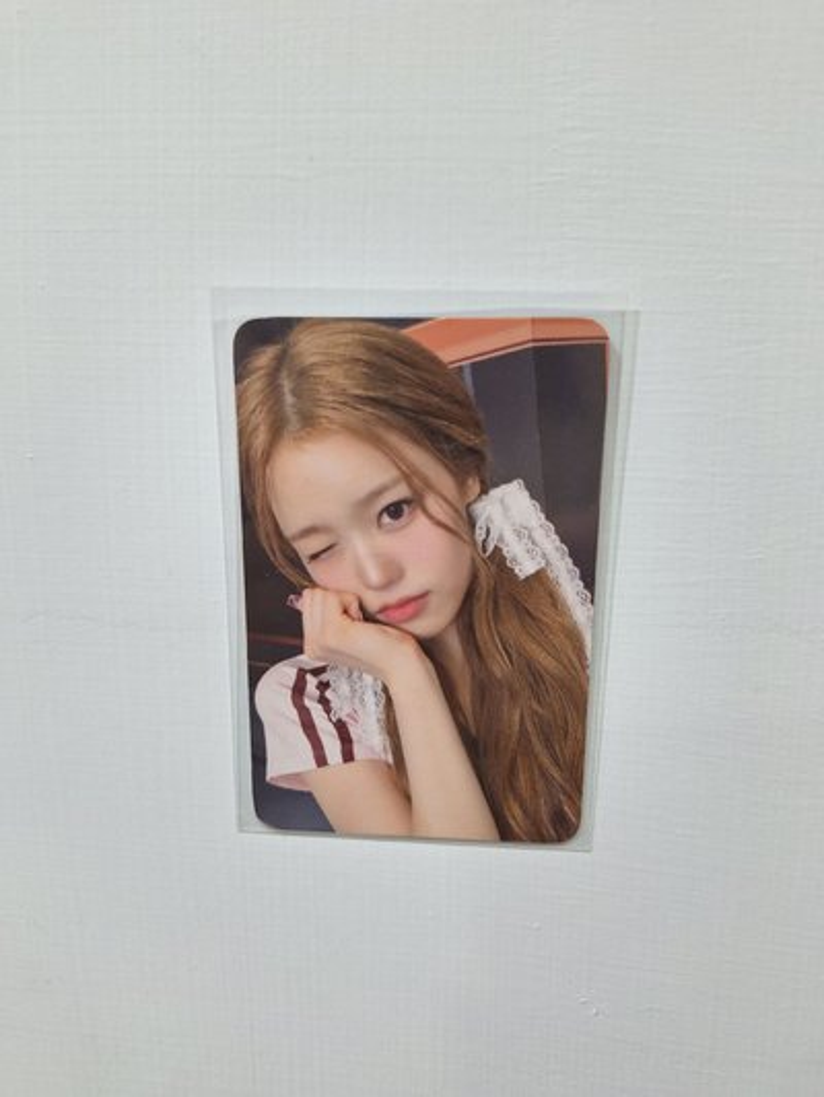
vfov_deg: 73.9
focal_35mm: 23
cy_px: 548
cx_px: 412
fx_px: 730
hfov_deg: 58.9
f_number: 1.8
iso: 160
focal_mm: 5.54
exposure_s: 1/40
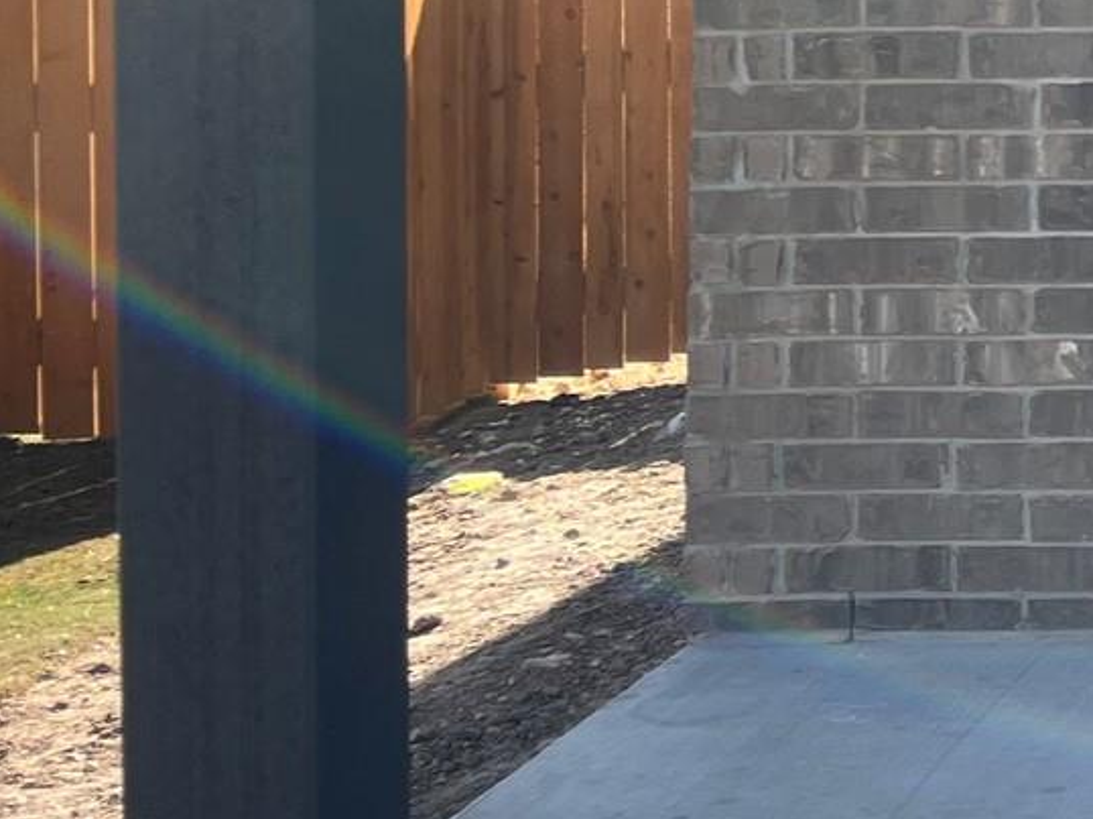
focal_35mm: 99
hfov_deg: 16.8
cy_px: -238
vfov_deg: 14.3
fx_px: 3125
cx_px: 1912
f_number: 1.6
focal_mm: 5.1
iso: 50
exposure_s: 1/1129
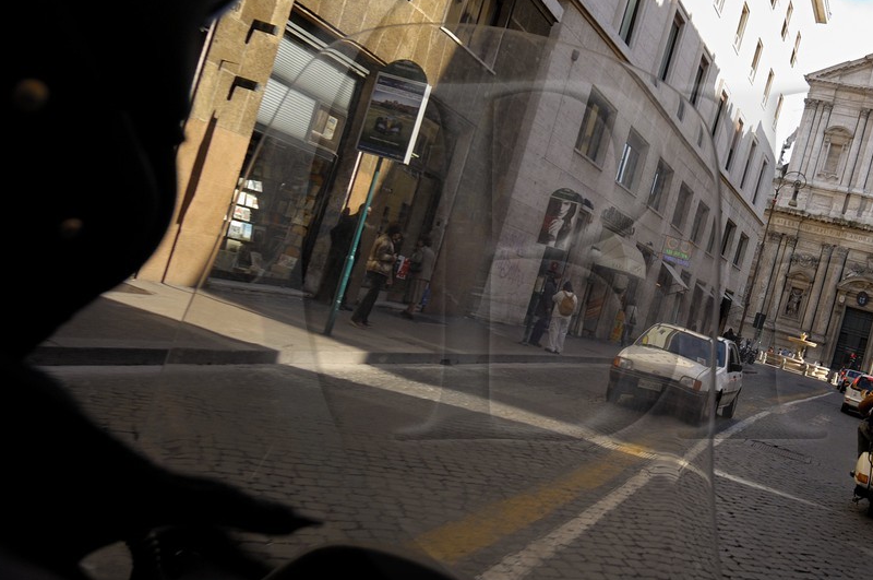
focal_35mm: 36
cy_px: 262
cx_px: 702
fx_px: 872
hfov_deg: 49.9
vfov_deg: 36.7
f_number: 4.8
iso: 100
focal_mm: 12
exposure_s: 1/320
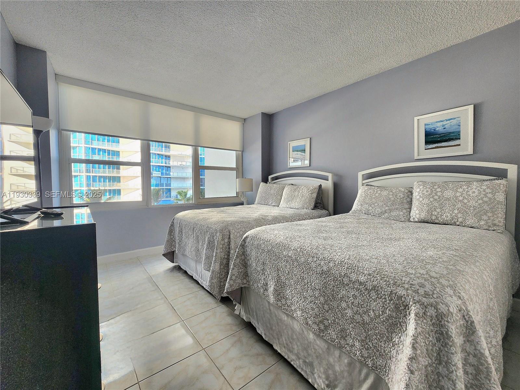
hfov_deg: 106.2
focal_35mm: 13
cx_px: 260
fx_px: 195
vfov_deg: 89.9
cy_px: 195
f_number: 2.2
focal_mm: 2.2
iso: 125
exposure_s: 1/60.2
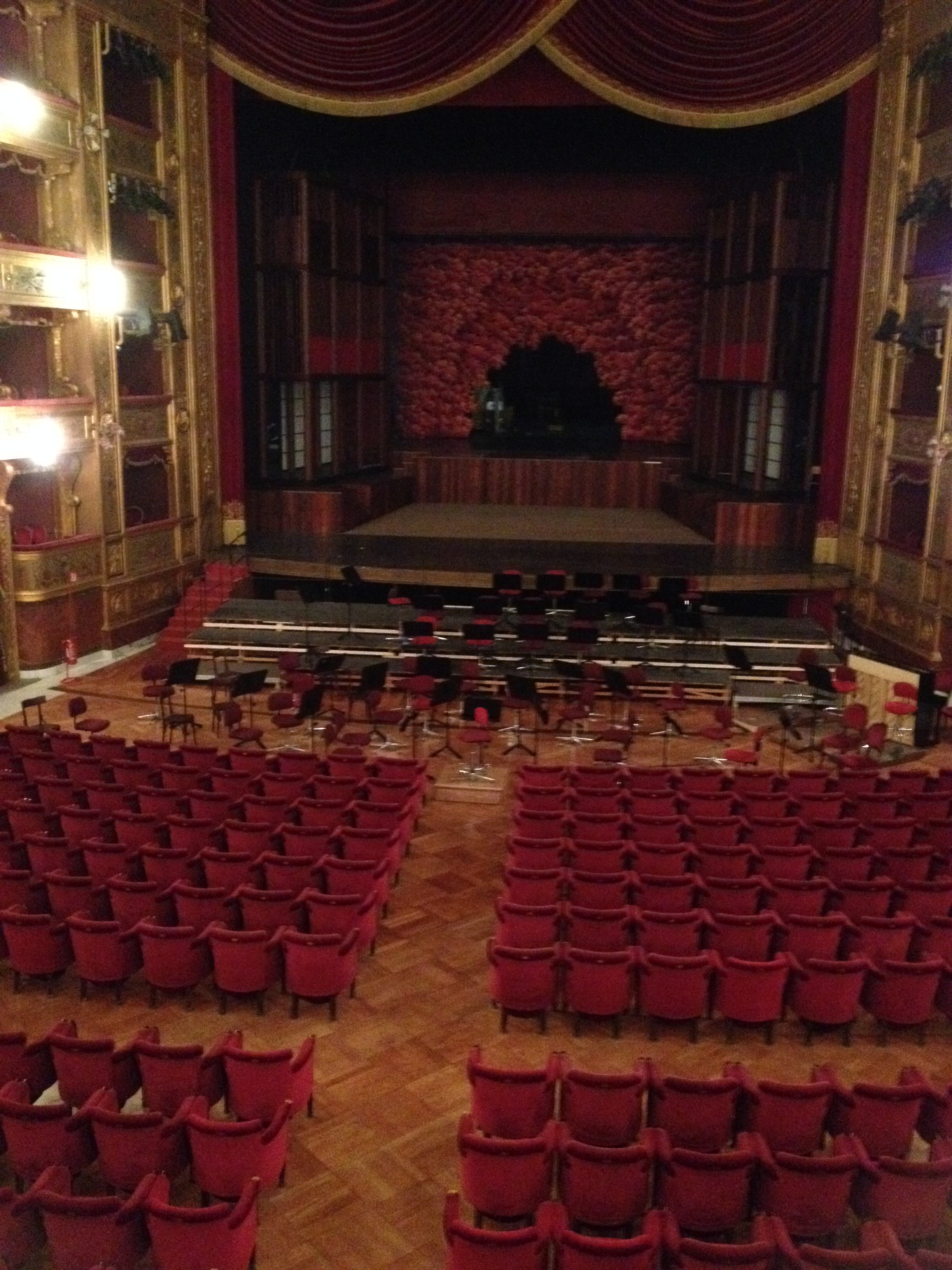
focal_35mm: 35
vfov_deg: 52.6
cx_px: 476
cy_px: 635
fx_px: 1283
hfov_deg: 40.7
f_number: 2.4
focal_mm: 4.28
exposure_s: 1/15
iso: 800
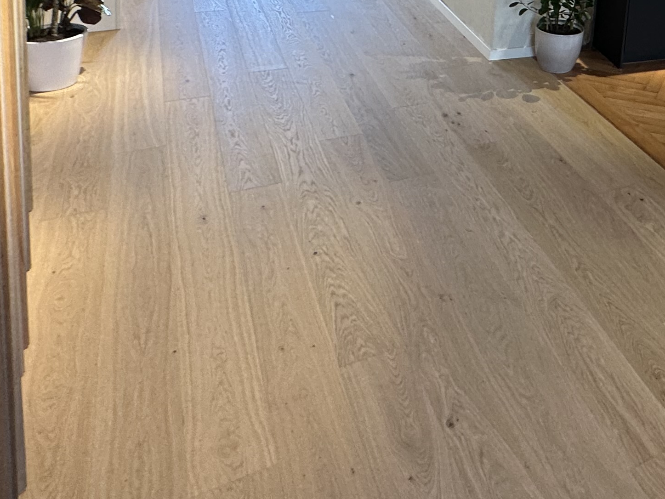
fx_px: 749
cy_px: -81
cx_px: 672
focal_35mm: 39
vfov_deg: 31.6
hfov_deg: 41.3
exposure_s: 1/100
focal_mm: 2.22
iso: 100
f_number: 2.2
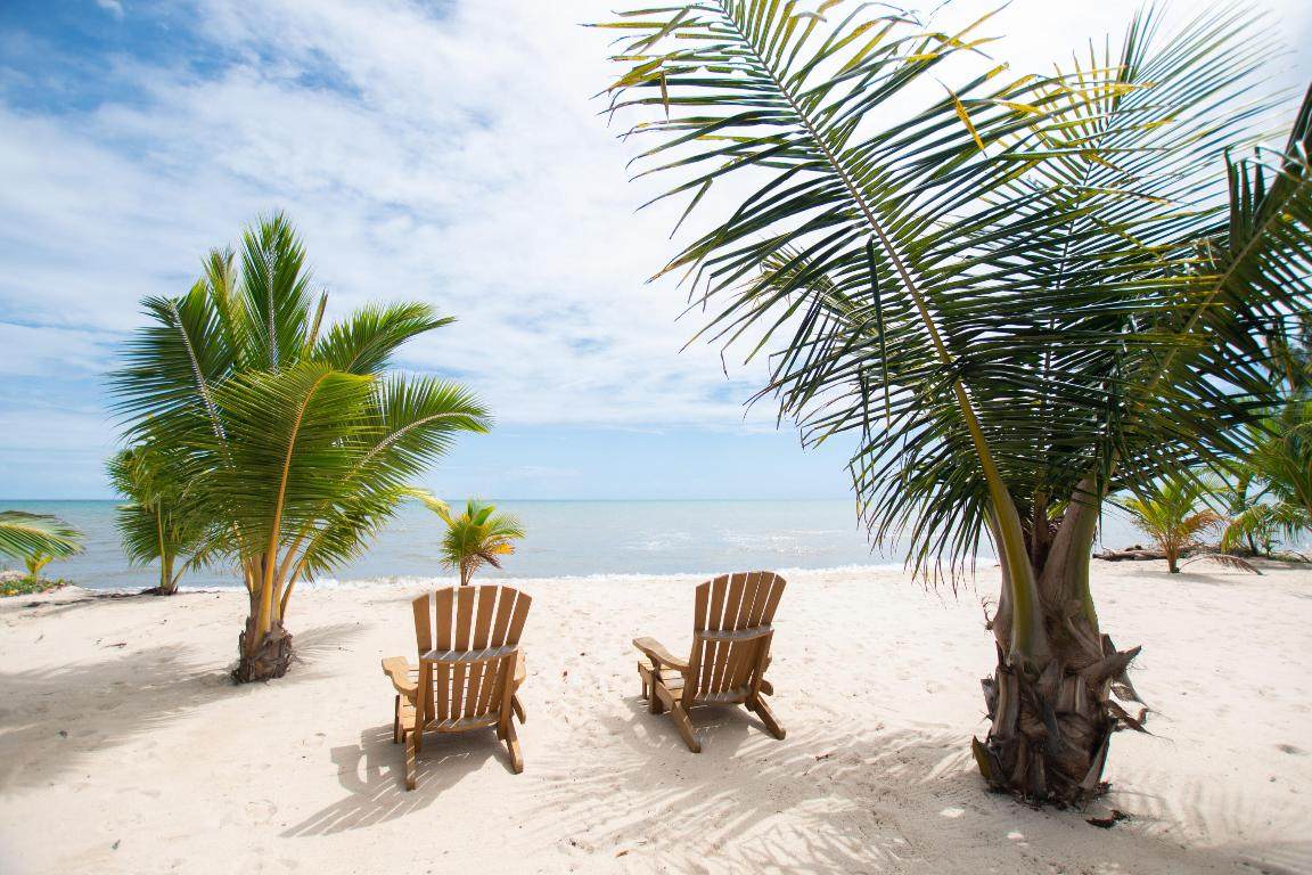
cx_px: 656
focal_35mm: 15
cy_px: 438
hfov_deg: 100.4
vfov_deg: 77.3
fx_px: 547
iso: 100
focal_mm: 10
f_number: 3.5
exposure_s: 1/2000
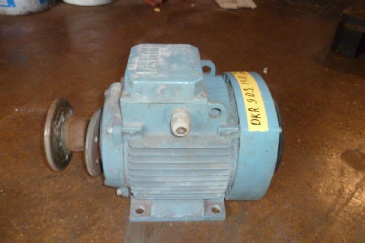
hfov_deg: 67.4
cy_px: 111
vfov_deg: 47.9
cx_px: 178
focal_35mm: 27
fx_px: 274
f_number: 3.3
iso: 400
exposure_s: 1/30
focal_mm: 4.1
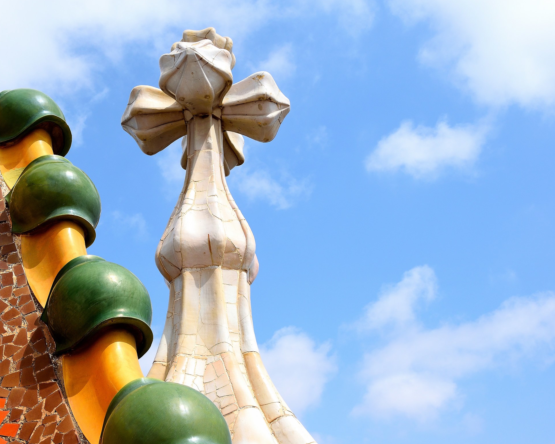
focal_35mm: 42
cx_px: 231
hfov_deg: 43.7
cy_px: 226
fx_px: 690
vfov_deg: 35.7
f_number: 10
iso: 200
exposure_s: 1/500
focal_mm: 24
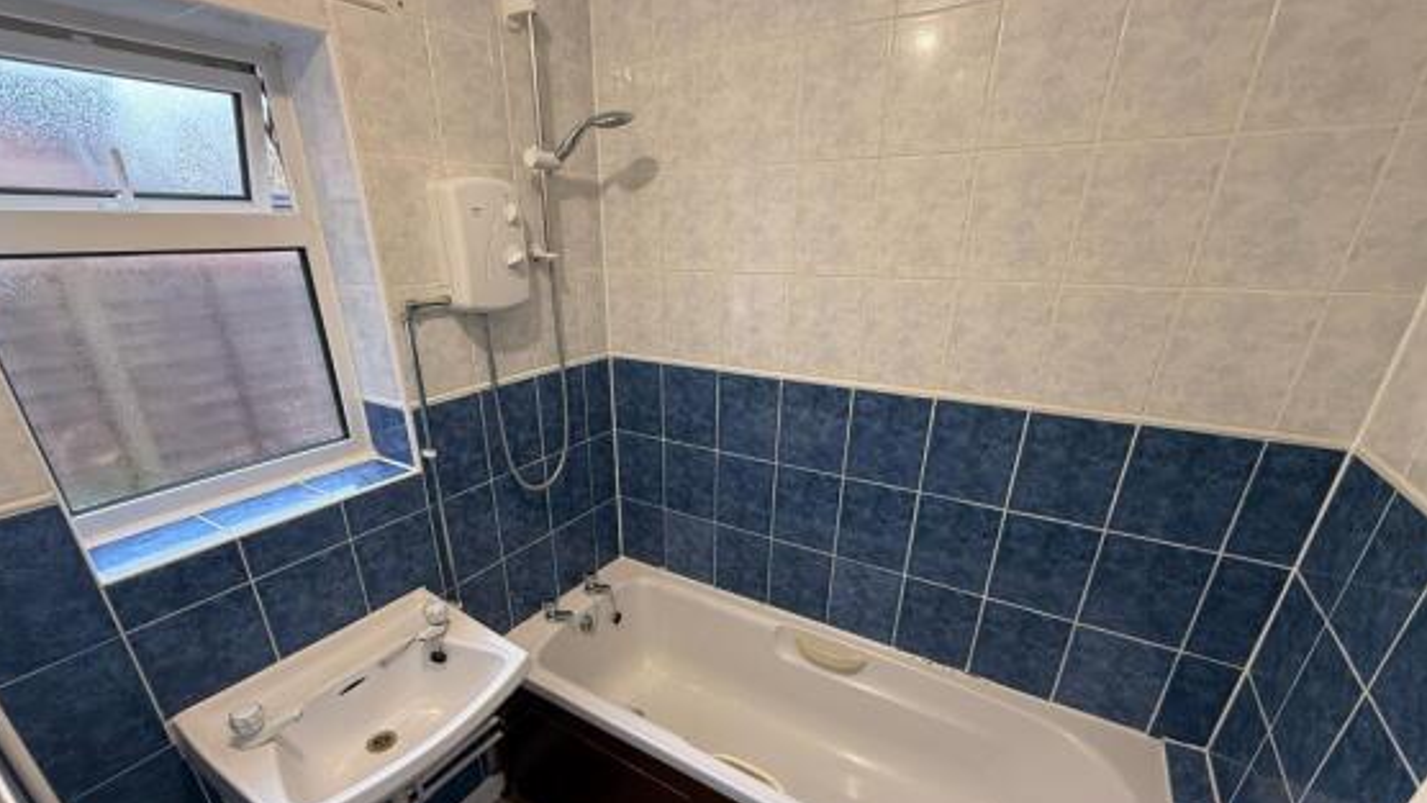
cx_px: 681
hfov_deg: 99.3
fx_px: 606
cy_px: 494
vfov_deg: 66.3
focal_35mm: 16
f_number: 2.2
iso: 200
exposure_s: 1/50
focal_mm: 2.22
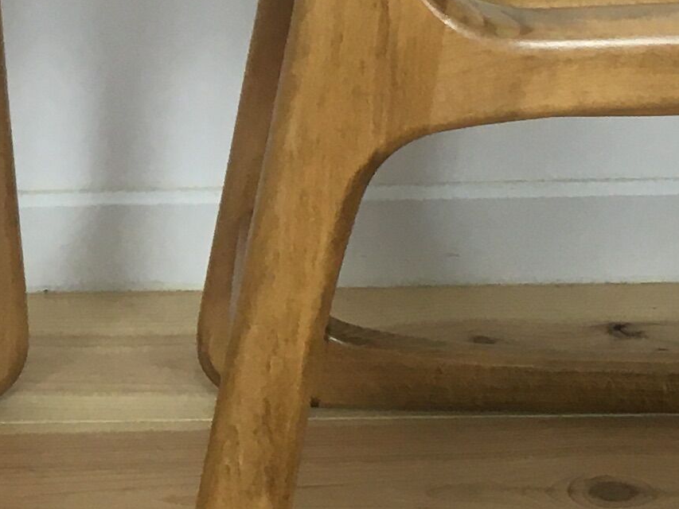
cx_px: 36
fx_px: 2688
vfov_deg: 10.8
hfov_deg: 14.2
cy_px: 90
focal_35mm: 137
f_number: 2.2
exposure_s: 1/33
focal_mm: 4.15
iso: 40
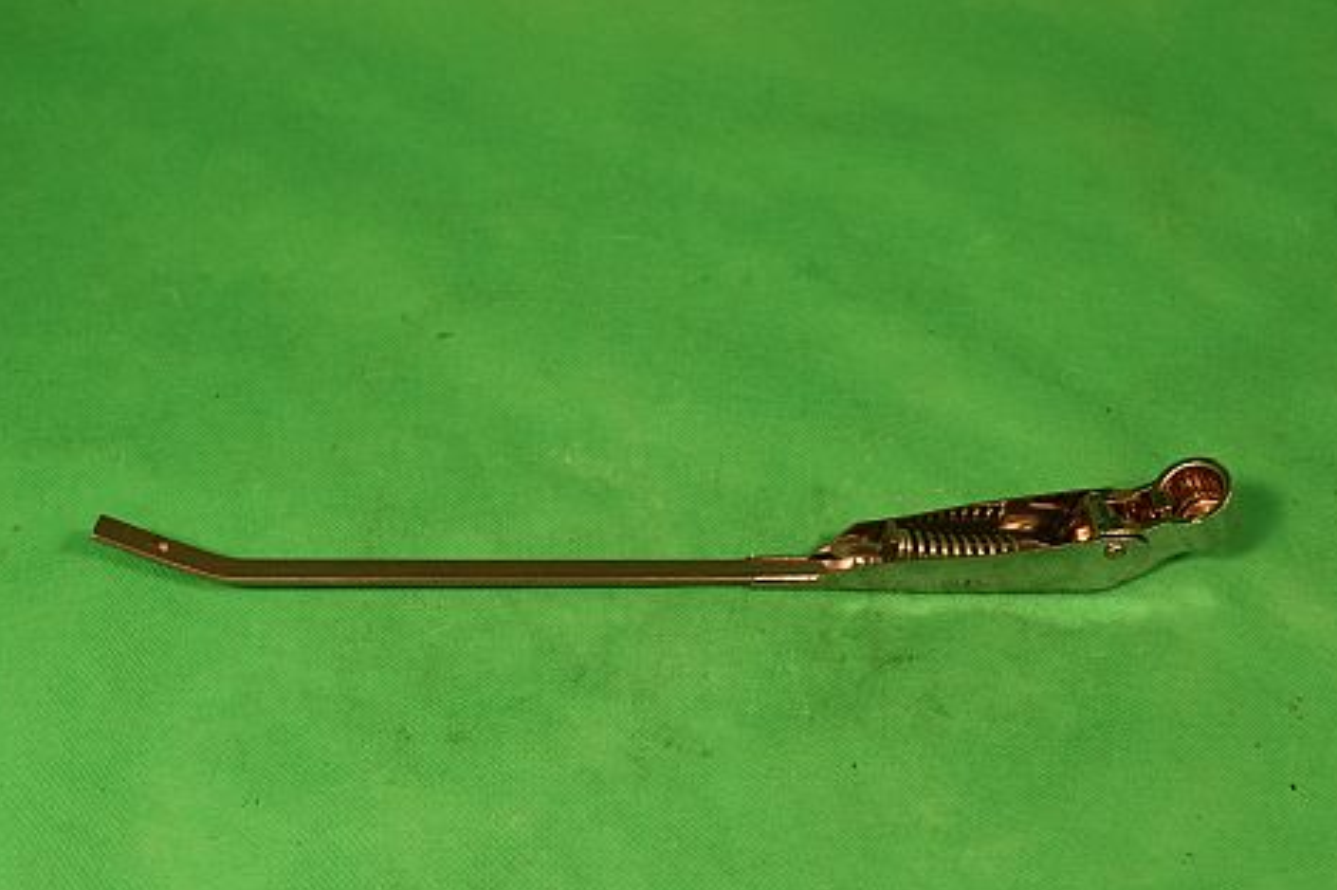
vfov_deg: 29.2
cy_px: 512
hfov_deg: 42.8
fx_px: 1708
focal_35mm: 46
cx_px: 686
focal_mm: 24
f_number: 8
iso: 320
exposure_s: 1/250
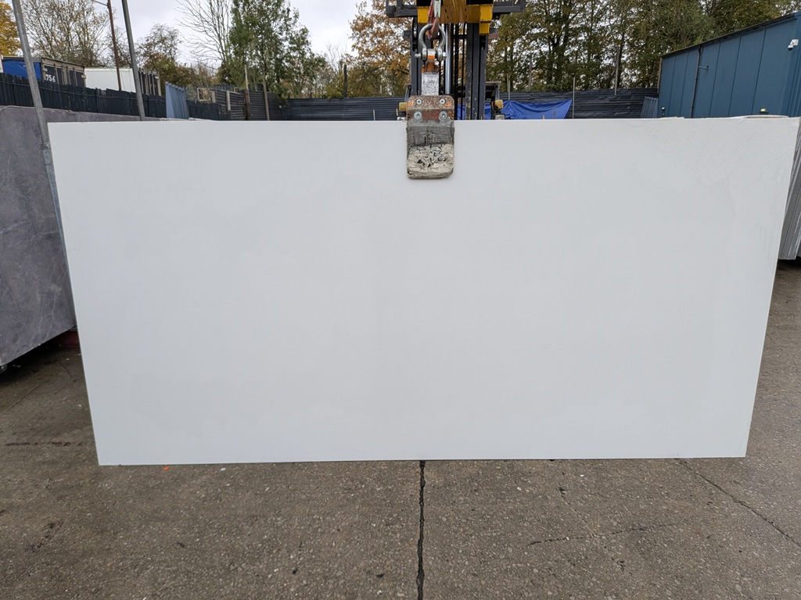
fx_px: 555
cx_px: 400
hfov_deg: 71.6
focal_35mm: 24
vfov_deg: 56.8
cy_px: 300
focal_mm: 4.53
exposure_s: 1/154
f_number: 1.7
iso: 49
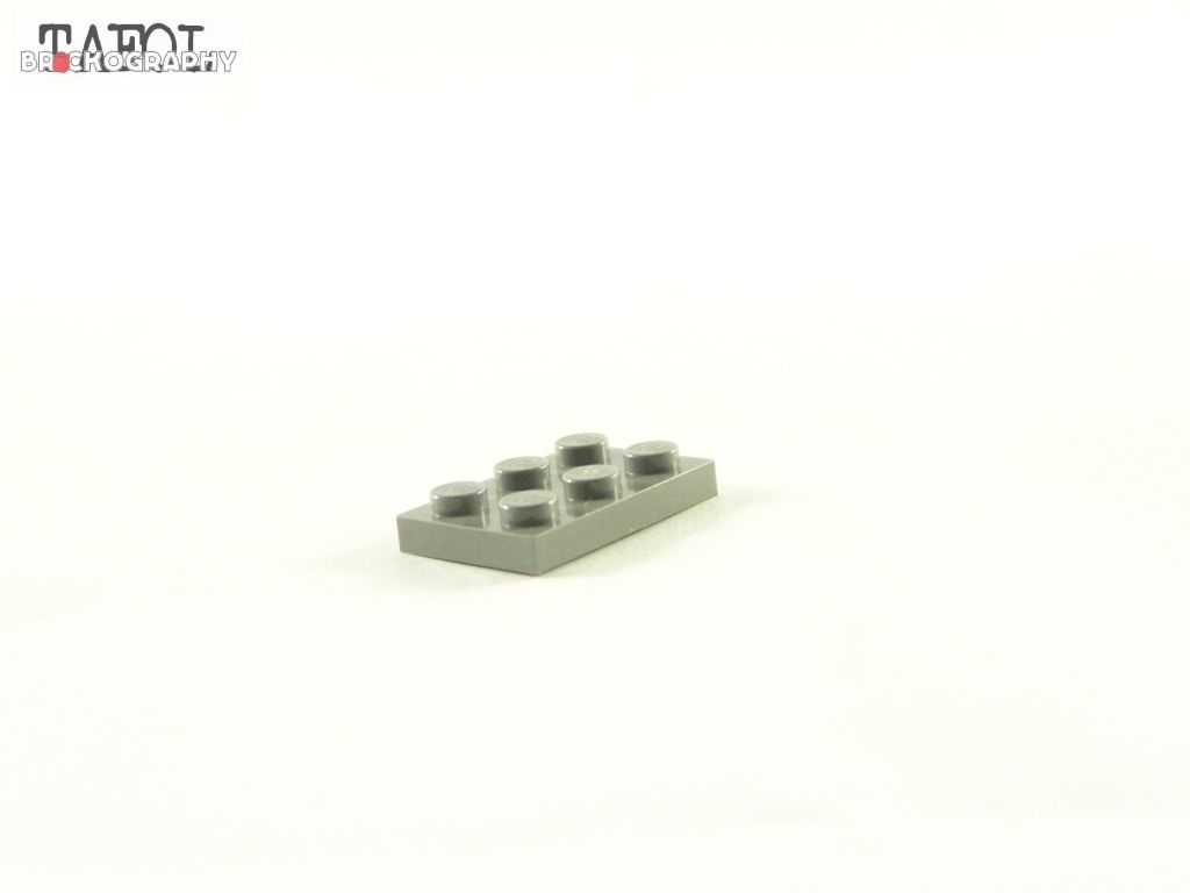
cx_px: 595
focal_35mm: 75
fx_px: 2578
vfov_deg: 19.6
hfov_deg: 26.0
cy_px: 446
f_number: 3.2
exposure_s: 1/60
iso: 400
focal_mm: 12.4
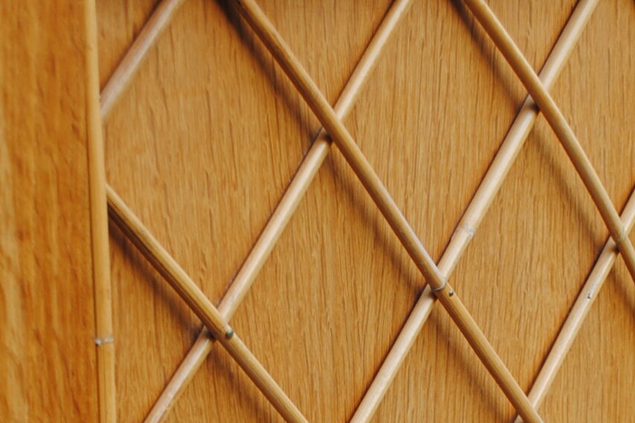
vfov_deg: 10.2
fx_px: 2169
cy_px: 870
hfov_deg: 16.6
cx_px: 390
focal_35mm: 123
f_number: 5.6
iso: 110
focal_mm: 24
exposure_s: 1/125
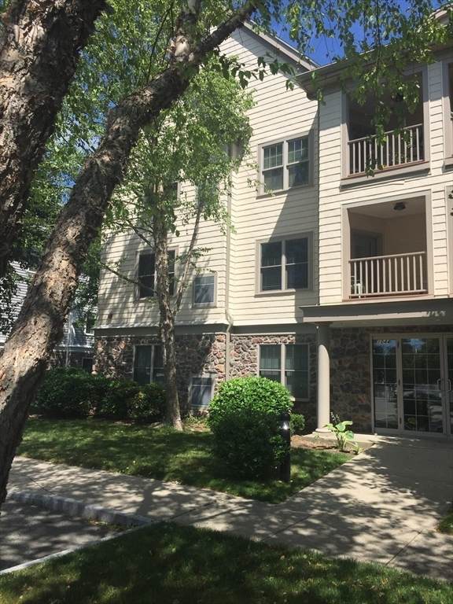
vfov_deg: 61.7
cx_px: 226
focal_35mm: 29
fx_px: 506
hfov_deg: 48.2
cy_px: 302
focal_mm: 4.15
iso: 32
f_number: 2.2
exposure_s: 1/1883
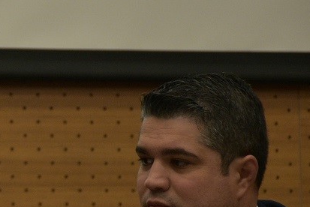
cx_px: -75
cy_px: 220
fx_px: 3691
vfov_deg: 3.2
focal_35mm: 428
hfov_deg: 4.8
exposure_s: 1/60
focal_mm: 105
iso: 720
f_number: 5.6
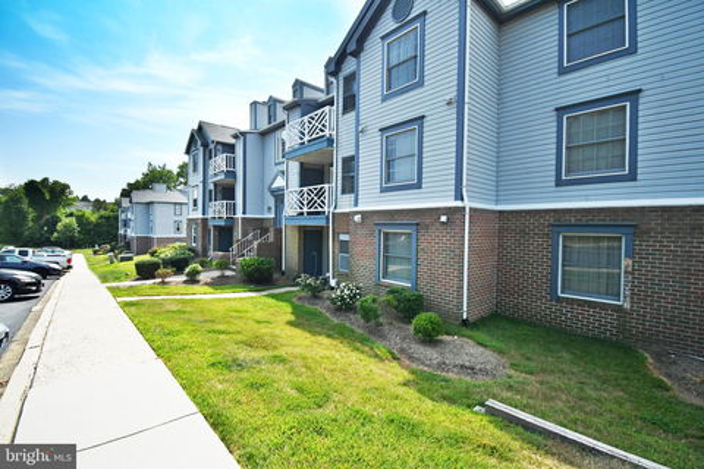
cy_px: 234
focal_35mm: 15
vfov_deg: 77.3
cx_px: 352
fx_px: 293
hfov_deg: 100.4
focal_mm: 10
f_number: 4.5
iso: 1000
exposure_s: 1/8000
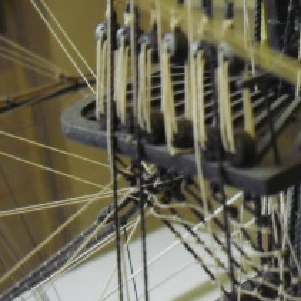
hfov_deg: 15.8
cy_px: 23
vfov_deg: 16.8
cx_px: 438
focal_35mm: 102
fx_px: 1003
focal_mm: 6.2
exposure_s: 1/100
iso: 200
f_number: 2.8
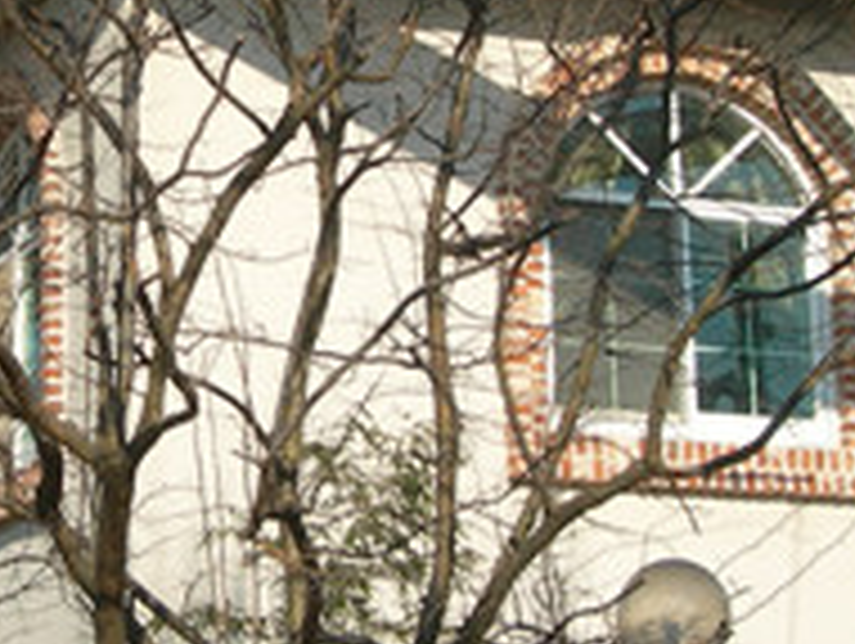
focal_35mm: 140
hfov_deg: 14.0
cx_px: 158
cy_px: 146
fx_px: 3462
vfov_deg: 10.6
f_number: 4.8
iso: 50
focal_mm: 7.8
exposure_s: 1/431
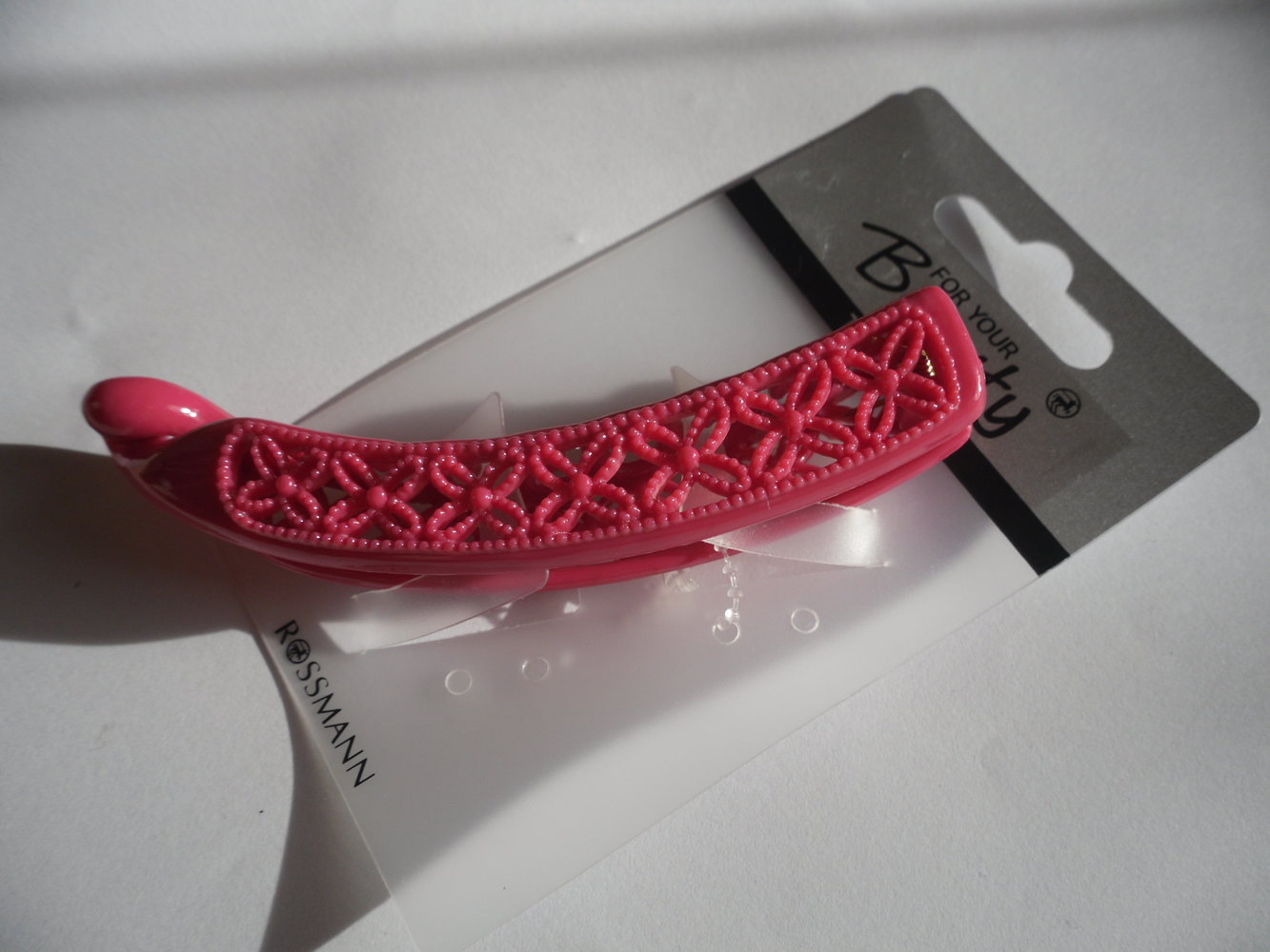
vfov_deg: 32.2
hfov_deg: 42.1
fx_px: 1651
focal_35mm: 45
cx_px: 635
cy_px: 476
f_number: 8.2
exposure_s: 1/82
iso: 80
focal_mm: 6.3
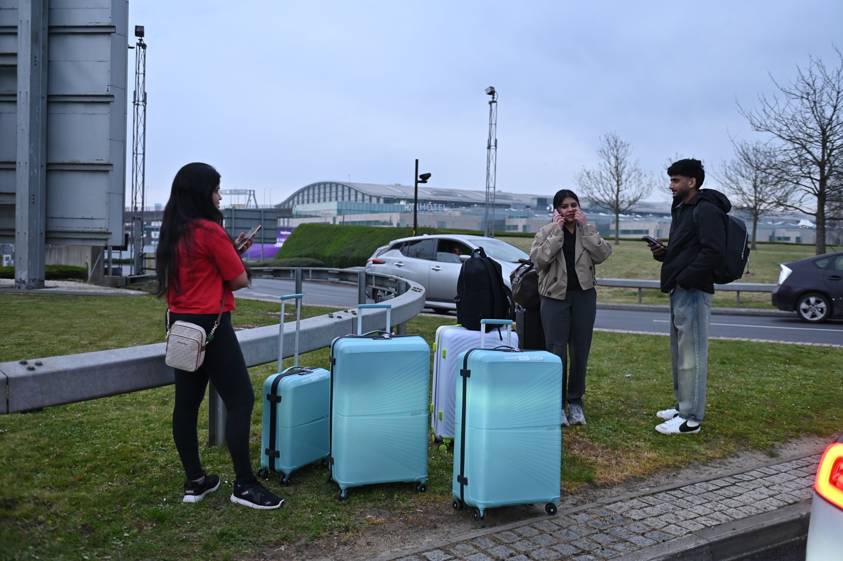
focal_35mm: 34
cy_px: 280
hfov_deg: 55.8
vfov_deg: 38.8
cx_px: 422
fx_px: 796
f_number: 2.8
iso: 400
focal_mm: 34
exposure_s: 1/320
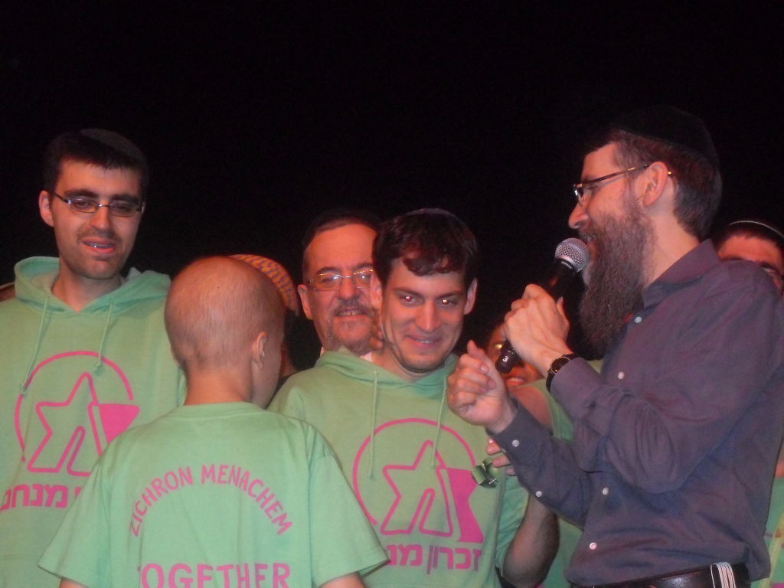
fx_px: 1902
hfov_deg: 23.3
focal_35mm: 84
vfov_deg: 17.6
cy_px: 294
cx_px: 392
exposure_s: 1/90
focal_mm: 13.5
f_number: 4.4
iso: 400
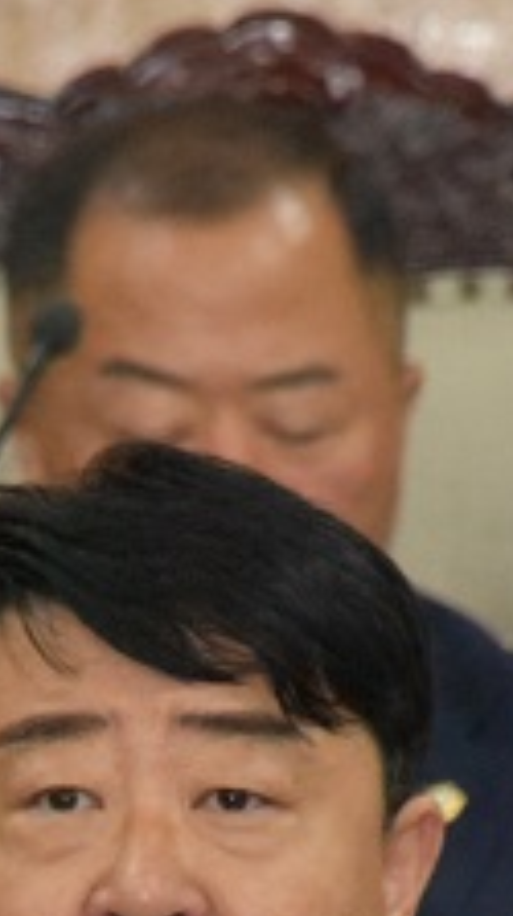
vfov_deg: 1.5
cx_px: 127
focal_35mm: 1411
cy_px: 1165
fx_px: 34212
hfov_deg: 0.9
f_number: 9
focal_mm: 300
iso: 7200
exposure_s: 1/320
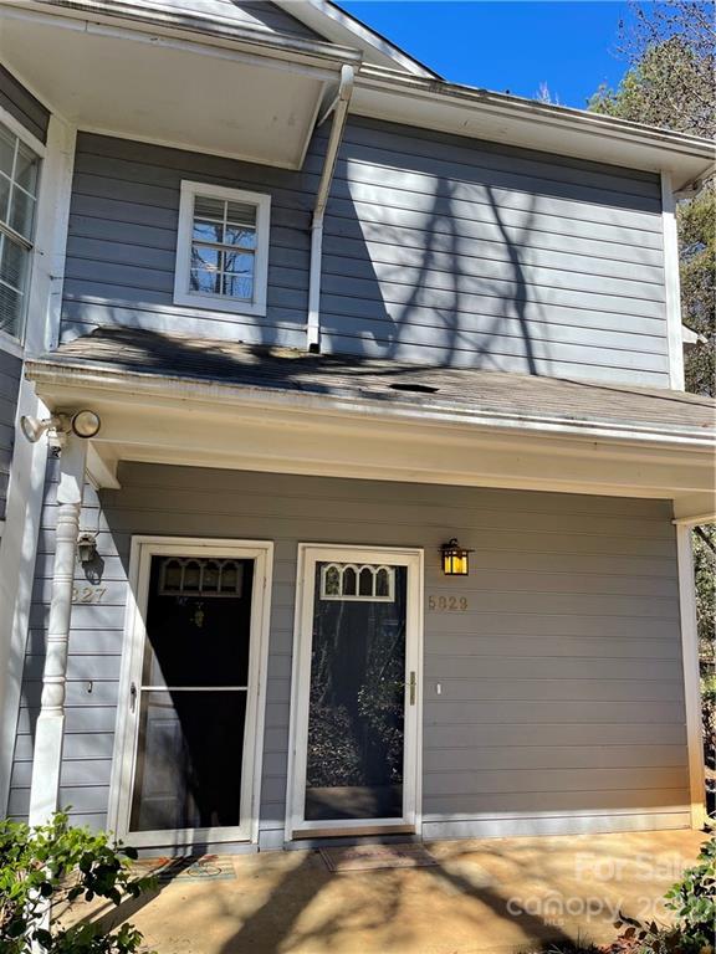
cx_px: 358
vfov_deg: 67.3
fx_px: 717
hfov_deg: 53.1
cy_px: 477
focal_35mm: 26
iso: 32
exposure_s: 1/994
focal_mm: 5.1
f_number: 1.6
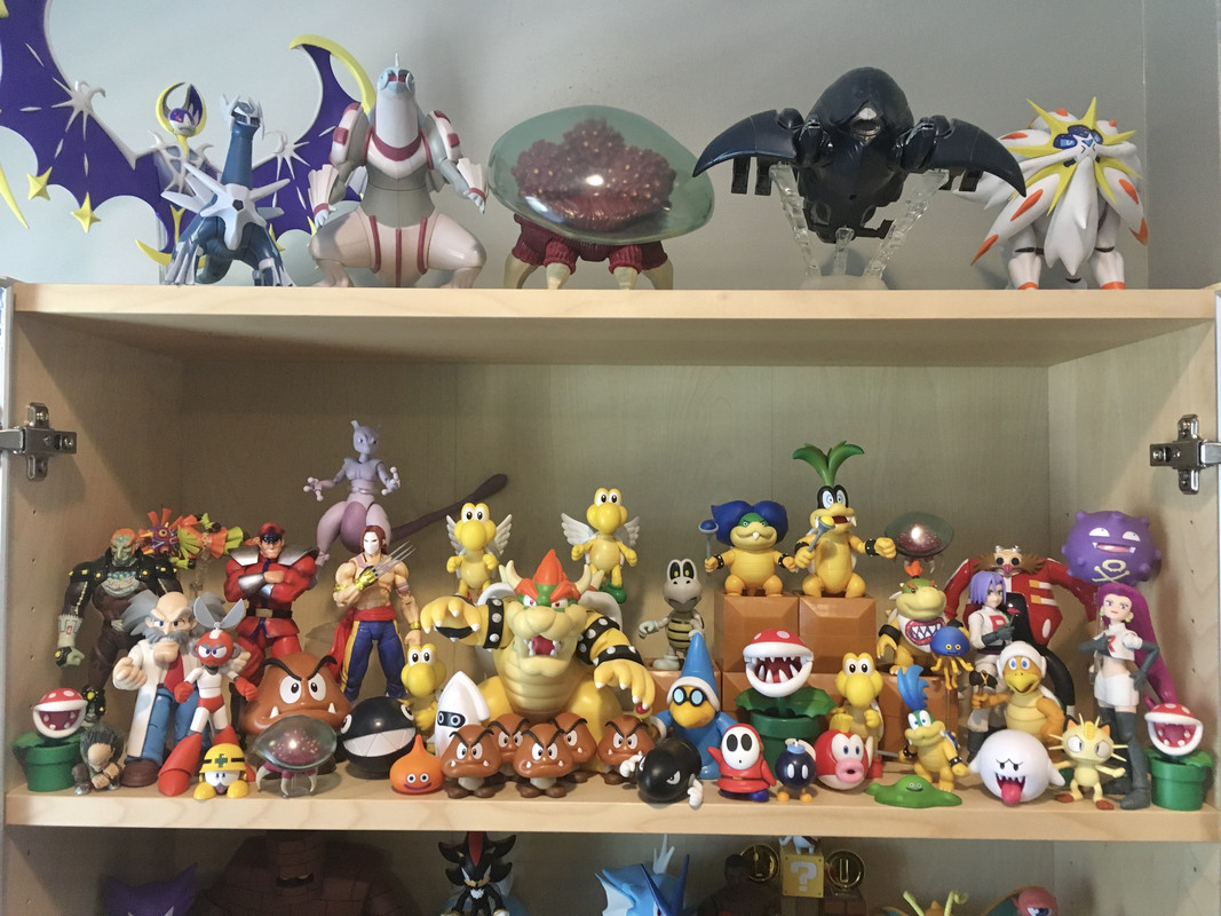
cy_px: 458
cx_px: 610
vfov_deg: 48.2
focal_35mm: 29
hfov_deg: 61.7
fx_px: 1023
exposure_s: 1/30
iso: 160
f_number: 2.2
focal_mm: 4.15
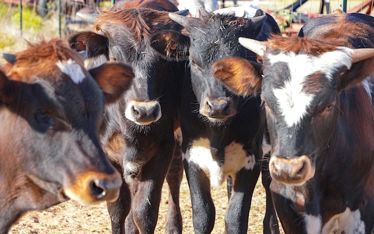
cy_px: 114
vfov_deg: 9.4
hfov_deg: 15.0
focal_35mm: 139
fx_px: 1417
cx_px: 187
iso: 2000
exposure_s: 1/1600
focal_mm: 90
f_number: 6.3
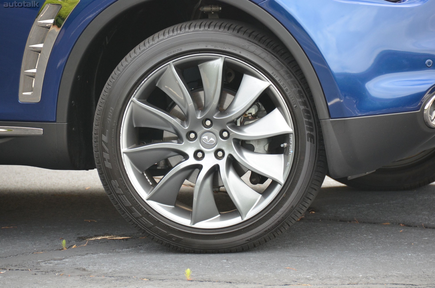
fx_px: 3618
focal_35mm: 300
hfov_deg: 6.9
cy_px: 144
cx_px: 218
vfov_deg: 4.6
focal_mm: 200
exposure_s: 1/500
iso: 1000
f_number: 5.6
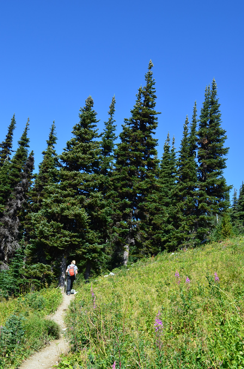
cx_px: 122
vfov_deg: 53.2
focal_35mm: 36
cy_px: 184
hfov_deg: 36.7
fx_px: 368
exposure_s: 1/125
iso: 200
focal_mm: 24
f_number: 11
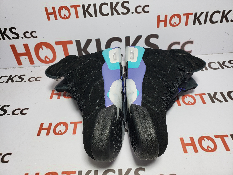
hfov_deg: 67.3
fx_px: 175
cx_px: 116
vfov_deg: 53.1
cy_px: 88
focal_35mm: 26
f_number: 2.4
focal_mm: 4.3
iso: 50
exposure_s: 1/150
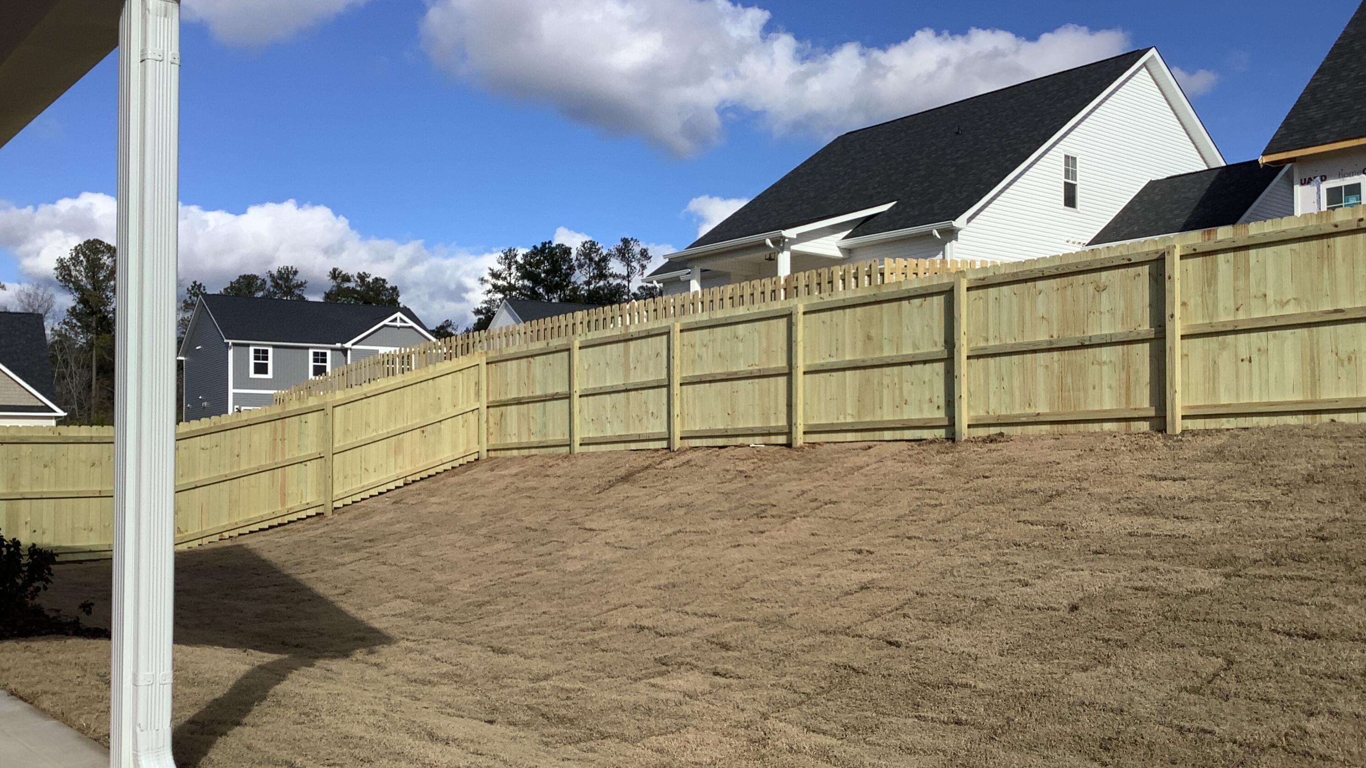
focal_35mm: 34
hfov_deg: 58.0
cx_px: 681
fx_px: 1231
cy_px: 435
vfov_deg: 34.6
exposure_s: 1/2203
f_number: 2.4
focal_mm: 3.3
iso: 25
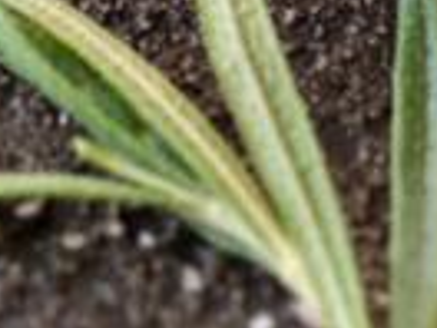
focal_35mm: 578
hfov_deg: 3.4
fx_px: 7297
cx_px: 238
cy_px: -906
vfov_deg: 2.5
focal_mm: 60
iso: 500
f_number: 6.4
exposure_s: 1/17
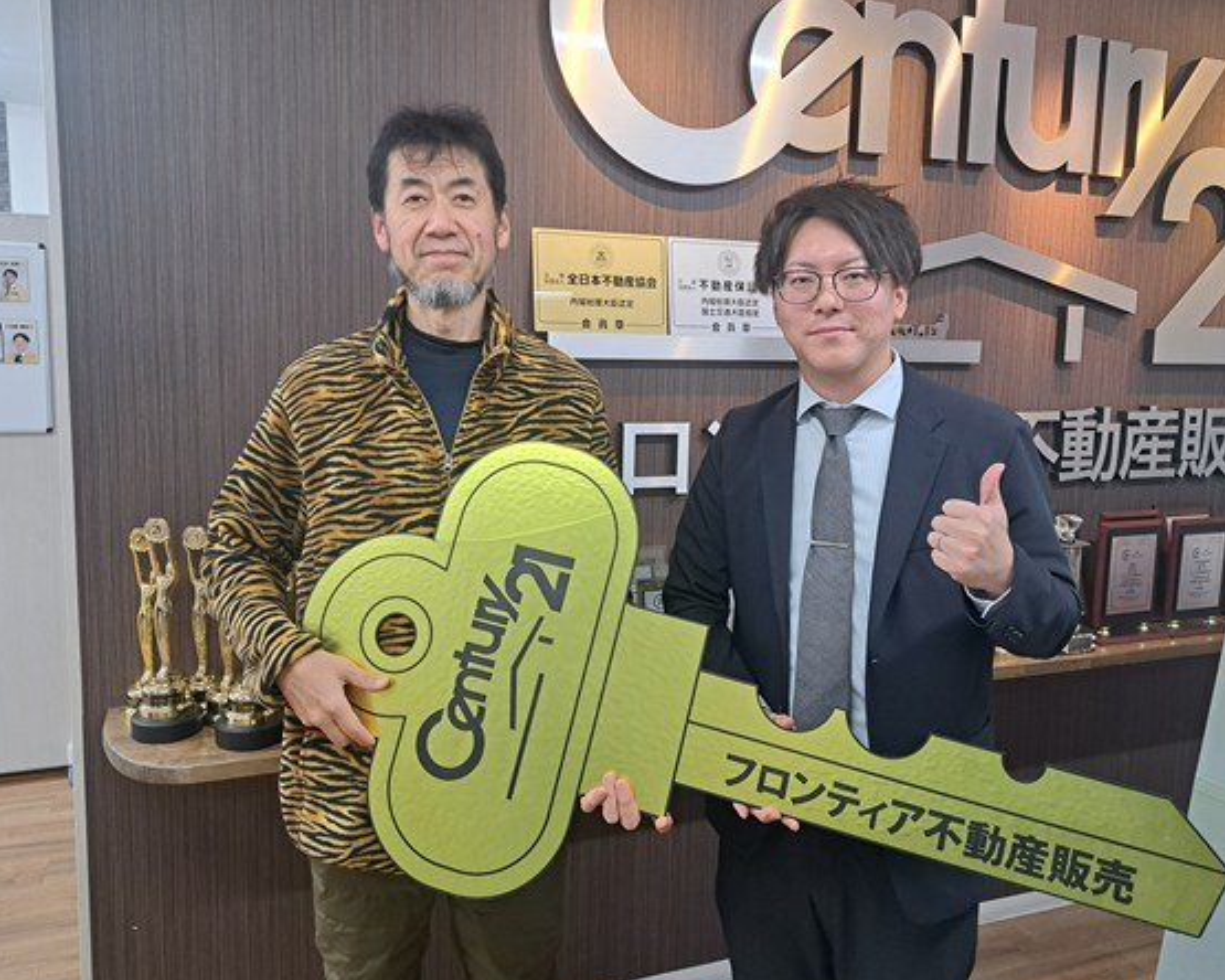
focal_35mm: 27
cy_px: 475
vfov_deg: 53.2
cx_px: 629
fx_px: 979
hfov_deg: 64.1
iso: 125
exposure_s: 1/50
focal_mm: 5.23
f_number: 1.8
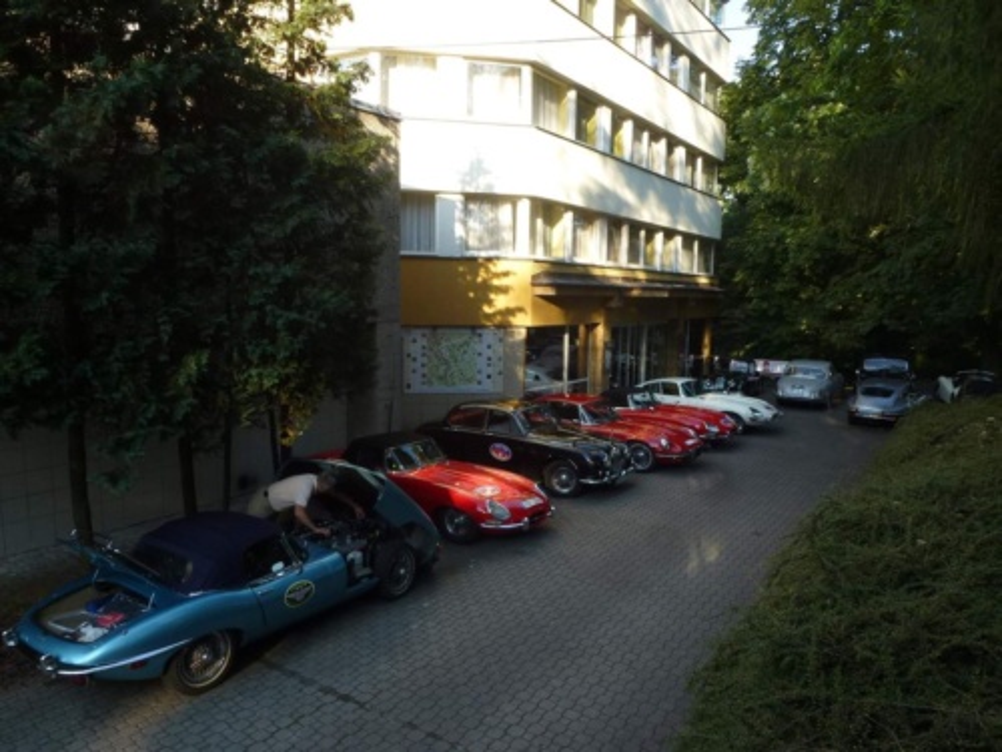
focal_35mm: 24
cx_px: 501
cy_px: 376
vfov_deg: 56.8
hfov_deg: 71.6
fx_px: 695
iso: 100
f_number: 4
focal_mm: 4.3
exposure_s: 1/125
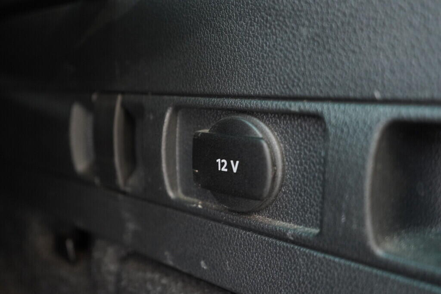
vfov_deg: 36.9
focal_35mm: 36
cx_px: 220
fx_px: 441
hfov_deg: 53.1
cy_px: 147
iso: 1600
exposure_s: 1/40
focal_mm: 24
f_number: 2.8
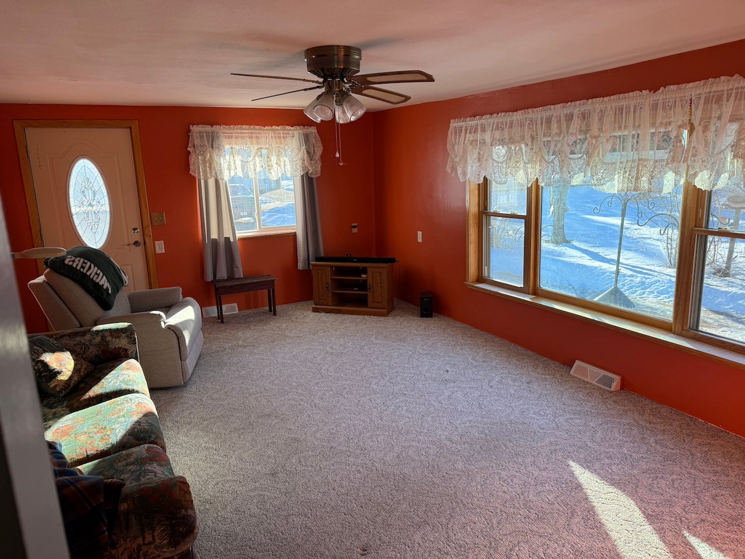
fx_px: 517
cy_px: 280
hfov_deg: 71.6
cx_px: 372
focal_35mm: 24
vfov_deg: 56.8
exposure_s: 1/332
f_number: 1.78
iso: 100
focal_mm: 6.76
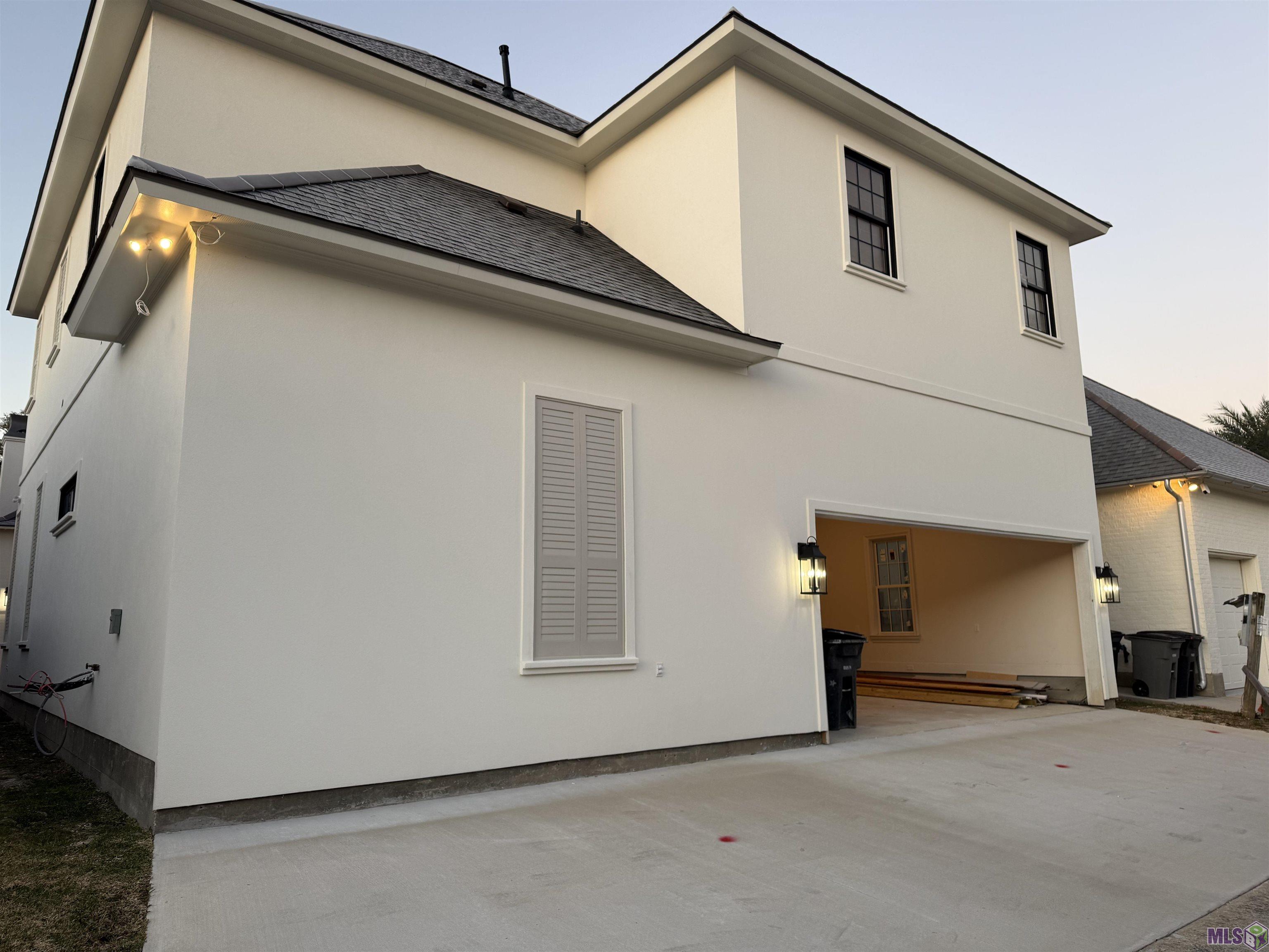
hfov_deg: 71.6
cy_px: 476
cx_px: 634
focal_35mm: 24
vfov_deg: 56.8
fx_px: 880
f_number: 1.78
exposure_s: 1/130
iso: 50
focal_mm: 6.76
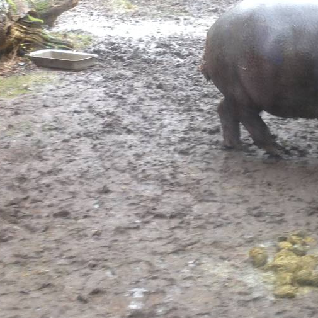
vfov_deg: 17.6
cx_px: 223
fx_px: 1019
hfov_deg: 17.7
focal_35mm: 98
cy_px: 71
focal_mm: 4.28
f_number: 2.4
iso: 50
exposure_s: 1/24
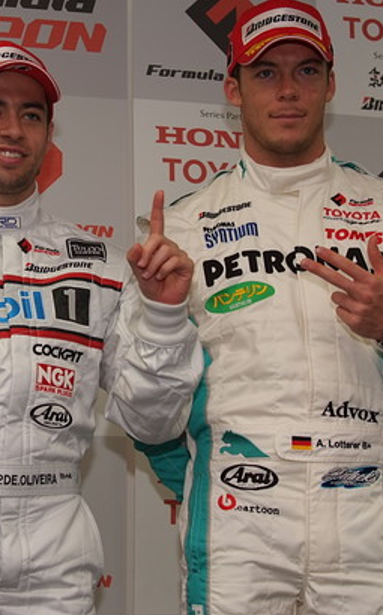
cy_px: 280
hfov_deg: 7.8
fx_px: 2794
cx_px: 32
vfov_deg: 12.5
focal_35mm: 167
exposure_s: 1/60
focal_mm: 62
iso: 100
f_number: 4
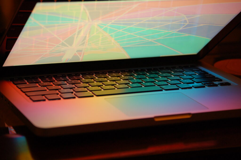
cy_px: 80
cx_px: 120
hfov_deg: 21.9
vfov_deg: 14.7
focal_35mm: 93
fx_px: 622
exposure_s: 1/15
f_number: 4.2
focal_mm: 62
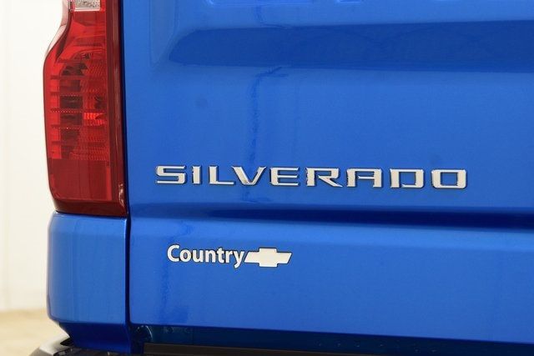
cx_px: 267
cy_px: 178
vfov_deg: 13.0
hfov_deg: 19.5
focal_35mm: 105
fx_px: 1558
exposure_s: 1/30
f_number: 6.3
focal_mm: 70
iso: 1600
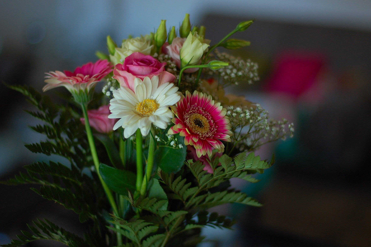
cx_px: 189
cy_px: 122
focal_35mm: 77
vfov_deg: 17.7
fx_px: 794
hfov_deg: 26.3
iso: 200
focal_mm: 50
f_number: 1.8
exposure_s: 1/250
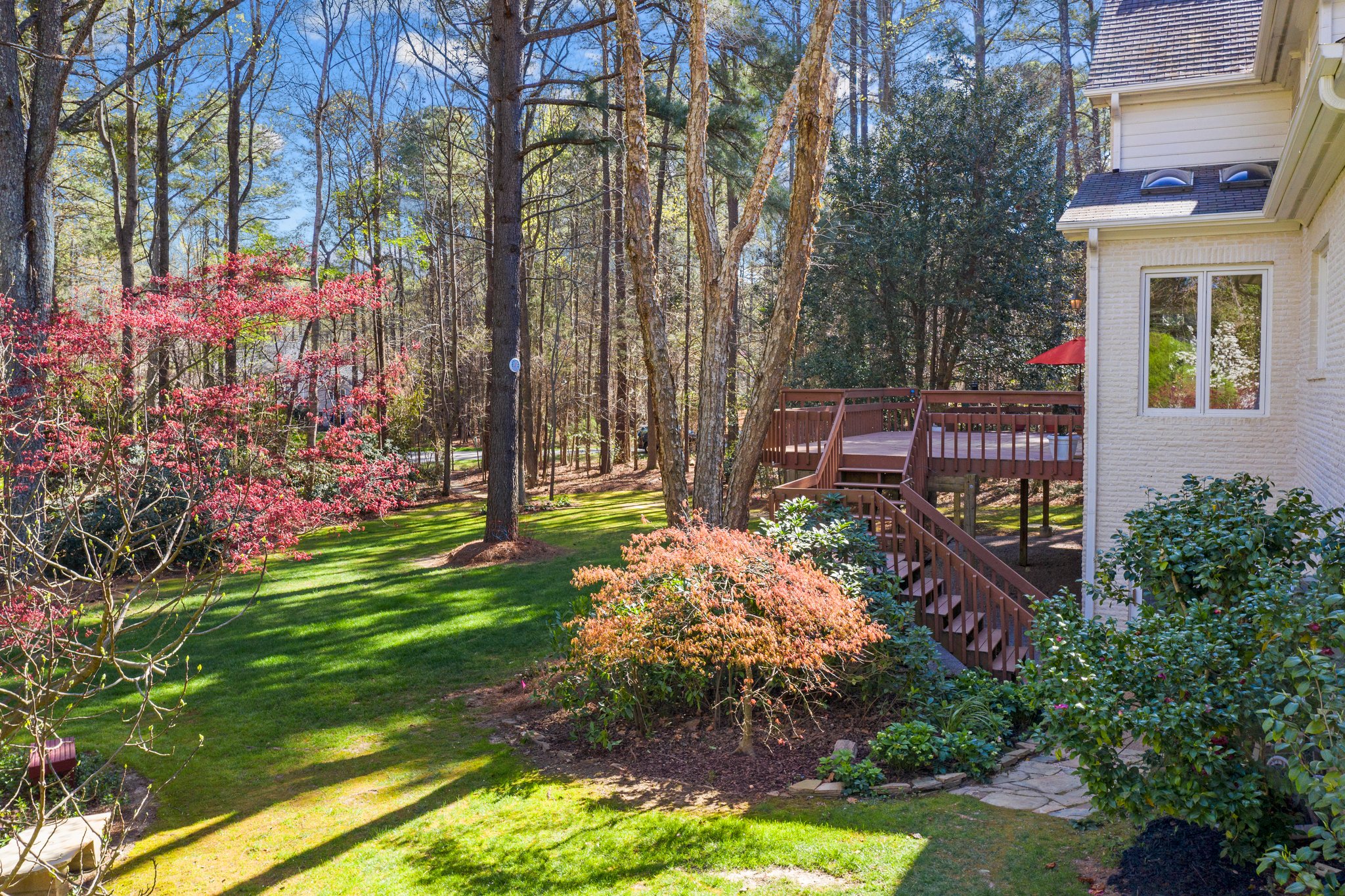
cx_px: 672
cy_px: 448
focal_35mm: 28
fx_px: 1046
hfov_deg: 65.5
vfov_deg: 46.4
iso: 100
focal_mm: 10.26
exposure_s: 1/160
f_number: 4.5
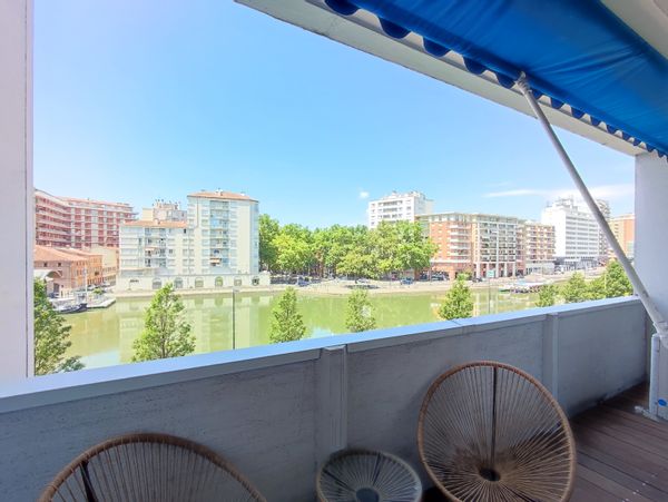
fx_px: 309
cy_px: 251
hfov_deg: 94.5
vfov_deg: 78.2
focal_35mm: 16
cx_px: 334
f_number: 2.2
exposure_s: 1/100
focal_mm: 1.65
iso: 53
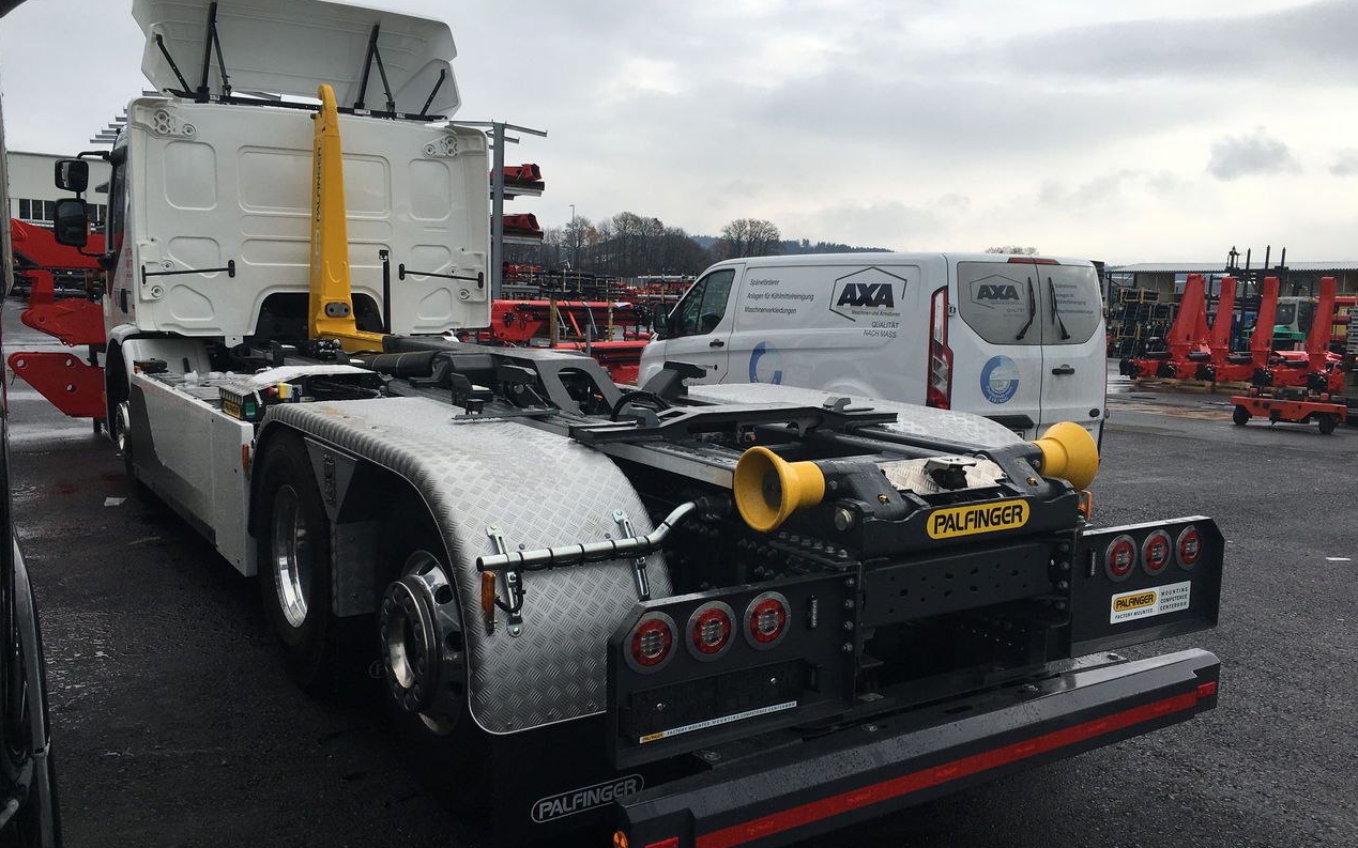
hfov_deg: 61.2
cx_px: 681
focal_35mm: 31
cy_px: 441
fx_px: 1147
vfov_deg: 40.6
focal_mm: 4.15
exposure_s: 1/962
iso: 25
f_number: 2.2
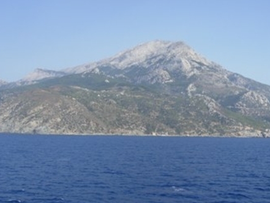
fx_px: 382
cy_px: 105
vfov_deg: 29.7
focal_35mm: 49
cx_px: 163
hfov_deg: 38.7
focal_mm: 7.5
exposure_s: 1/287
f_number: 6.1
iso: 50
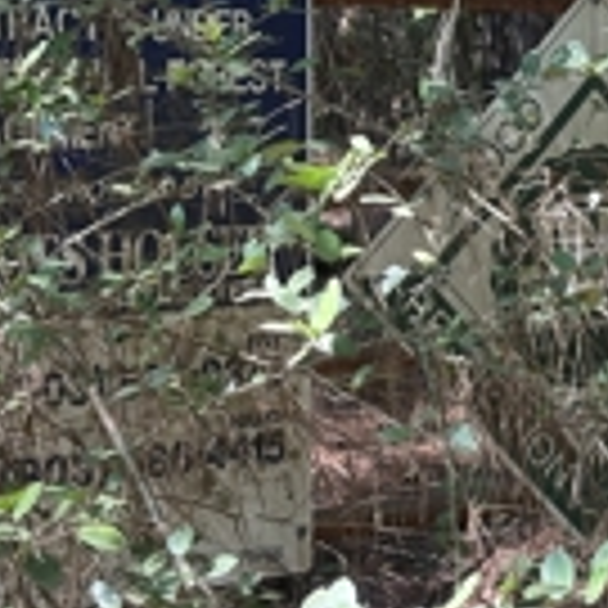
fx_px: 2504
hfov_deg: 13.5
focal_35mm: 126
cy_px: 230
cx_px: 689
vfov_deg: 13.8
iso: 64
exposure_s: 1/128
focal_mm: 6.86
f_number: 1.78
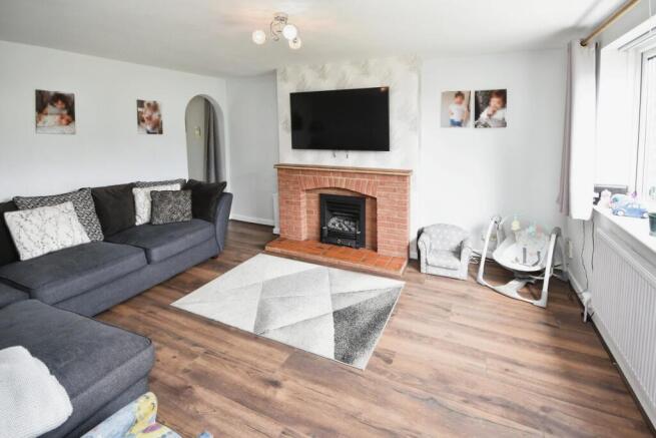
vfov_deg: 53.2
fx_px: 437
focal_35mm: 24
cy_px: 219
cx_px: 328
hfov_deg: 73.7
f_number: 8
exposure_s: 1/50
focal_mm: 16
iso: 500
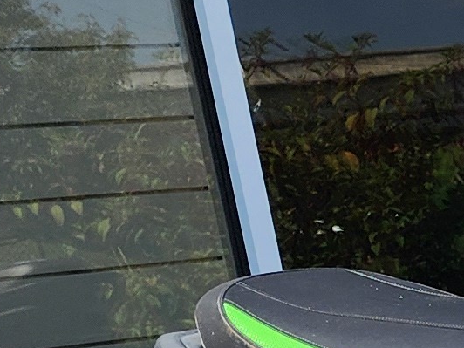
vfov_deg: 8.2
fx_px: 2319
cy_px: 647
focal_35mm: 173
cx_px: 1285
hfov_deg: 9.5
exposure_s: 1/679
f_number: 1.8
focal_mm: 6.4
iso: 12
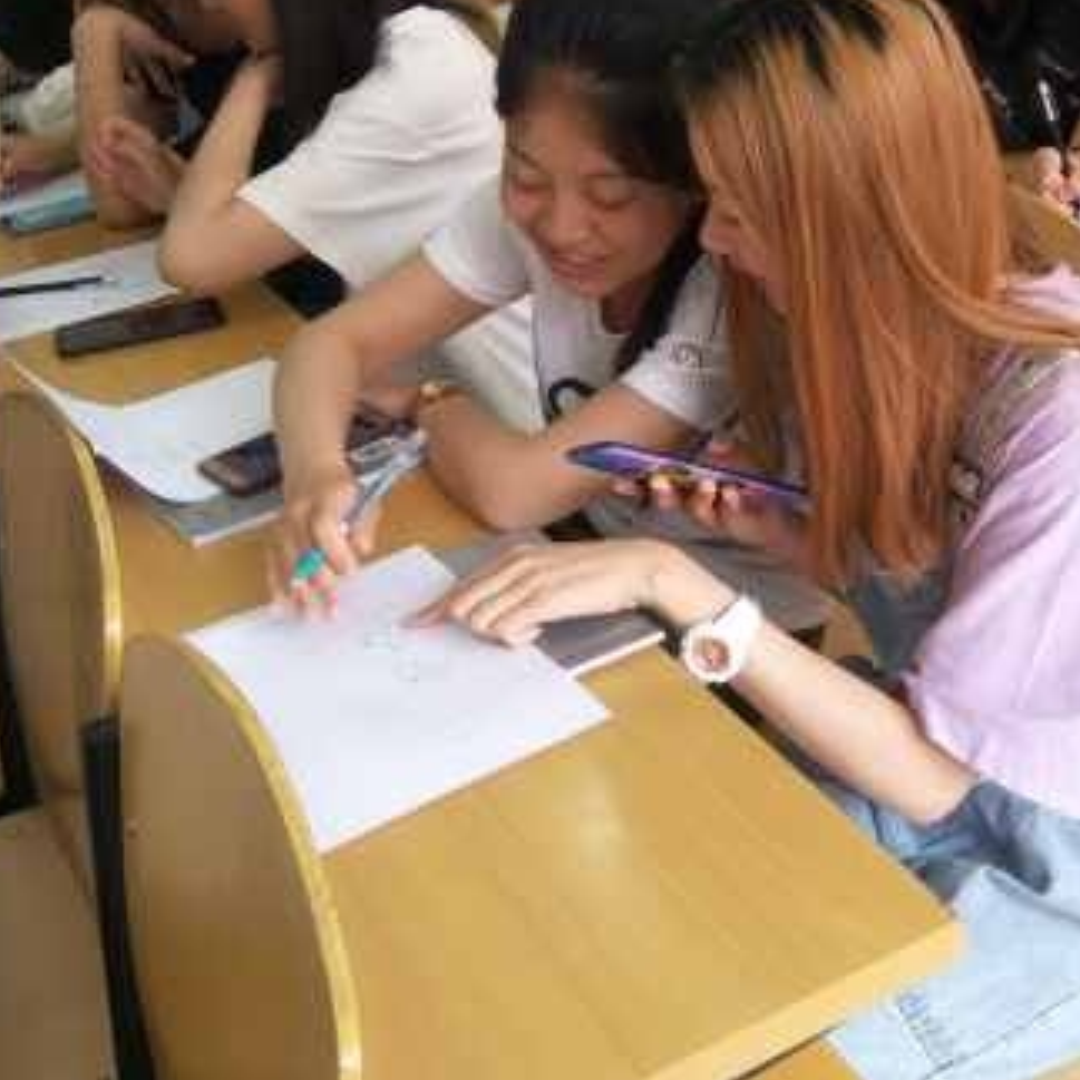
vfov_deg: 39.7
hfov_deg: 38.9
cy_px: 388
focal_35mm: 42
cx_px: 819
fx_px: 1483
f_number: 1.7
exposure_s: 1/50
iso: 123
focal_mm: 4.1
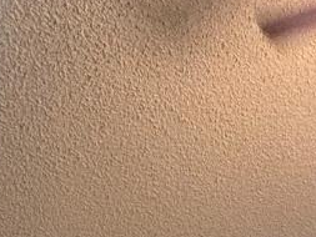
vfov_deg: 11.5
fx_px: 758
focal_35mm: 83
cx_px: 279
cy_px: 688
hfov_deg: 23.0
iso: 400
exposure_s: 1/60
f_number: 2.2
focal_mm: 2.22
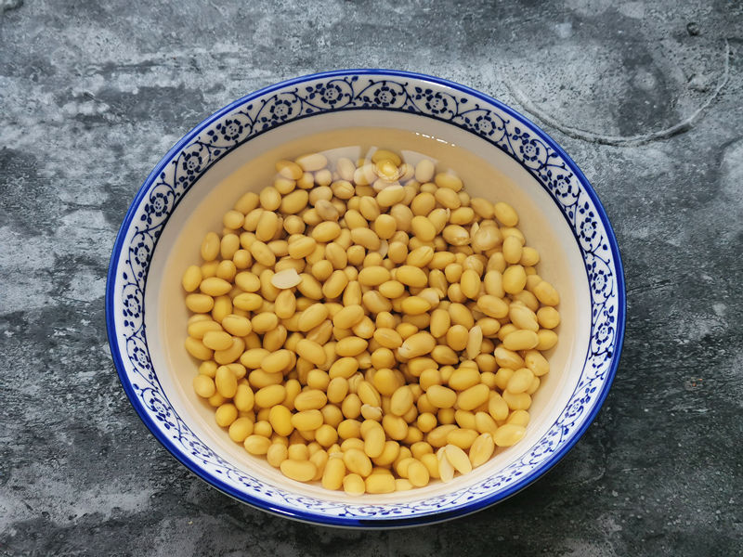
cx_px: 372
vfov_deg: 26.6
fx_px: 1181
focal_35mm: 55
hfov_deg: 34.9
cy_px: 278
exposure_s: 1/50
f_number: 1.8
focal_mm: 5.58
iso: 125
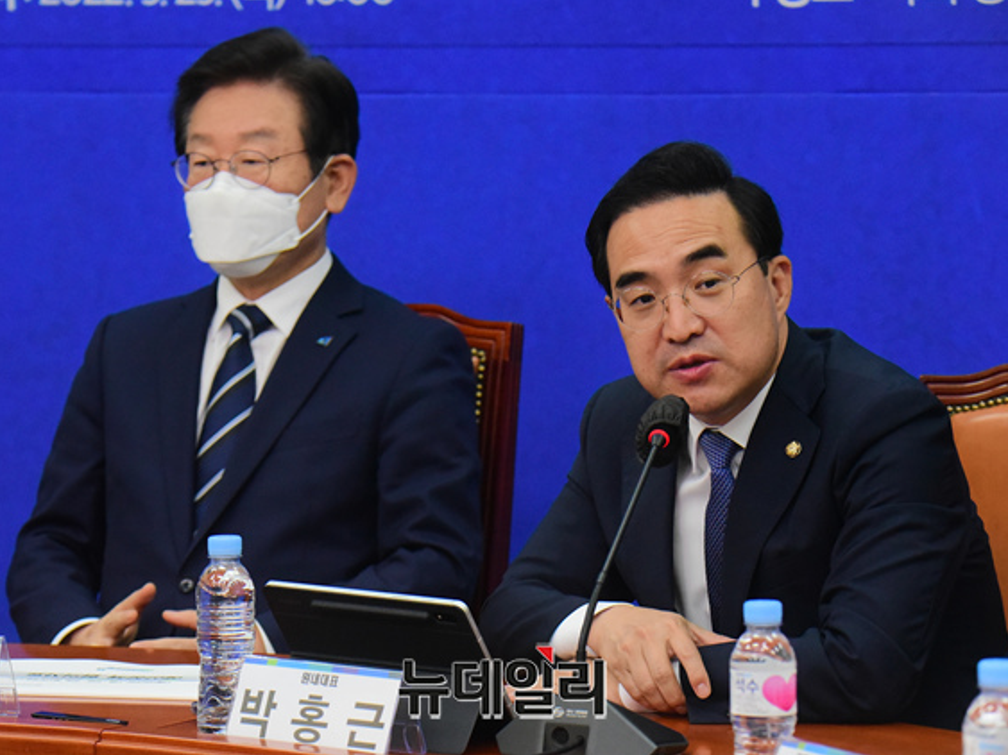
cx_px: 498
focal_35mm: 191
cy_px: 377
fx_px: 5561
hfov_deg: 10.4
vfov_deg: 7.8
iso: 6400
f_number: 6.3
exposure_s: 1/640
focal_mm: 175
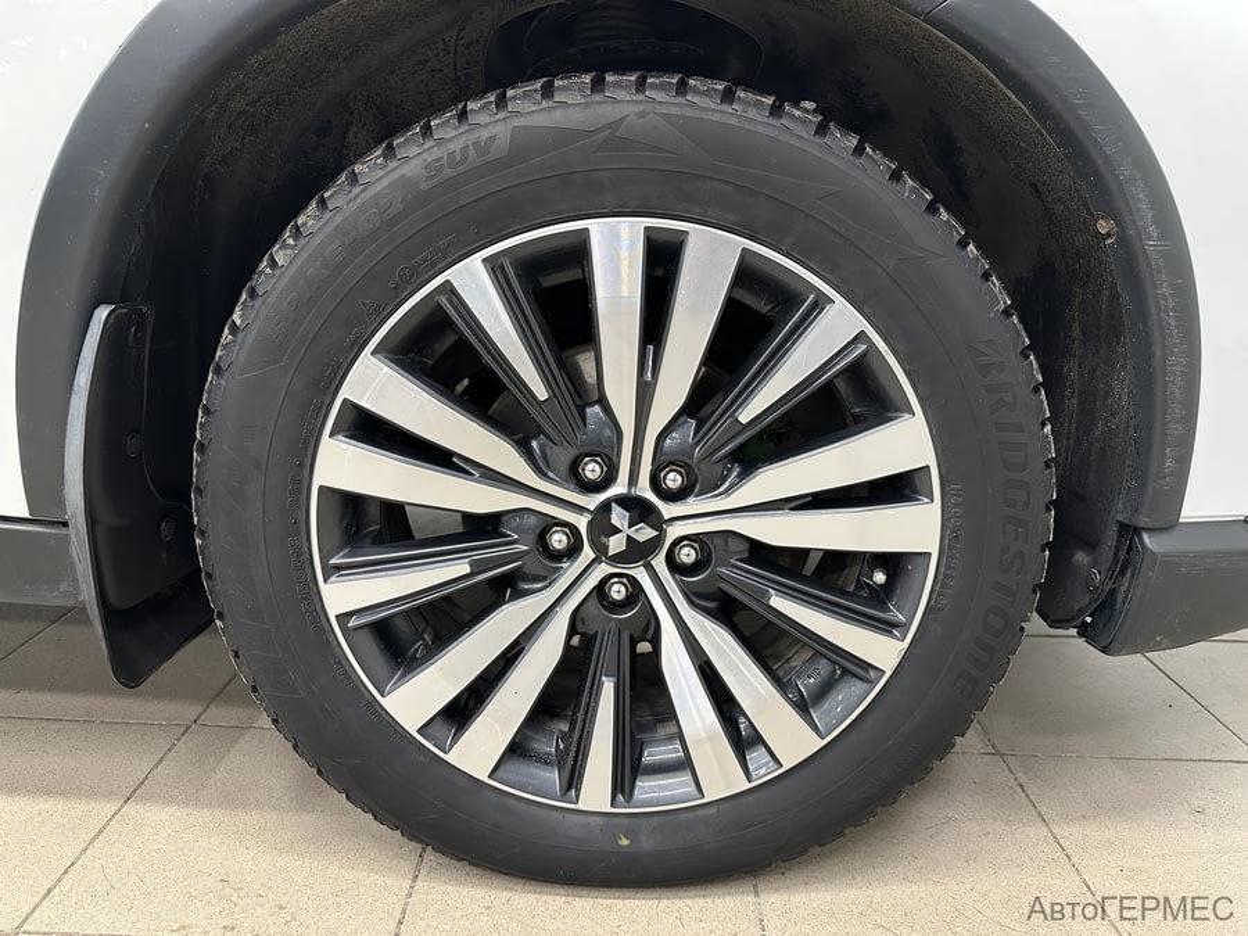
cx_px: 624
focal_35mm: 24
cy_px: 468
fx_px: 865
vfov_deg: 56.8
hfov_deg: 71.6
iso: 320
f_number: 1.78
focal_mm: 6.86
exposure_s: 1/50
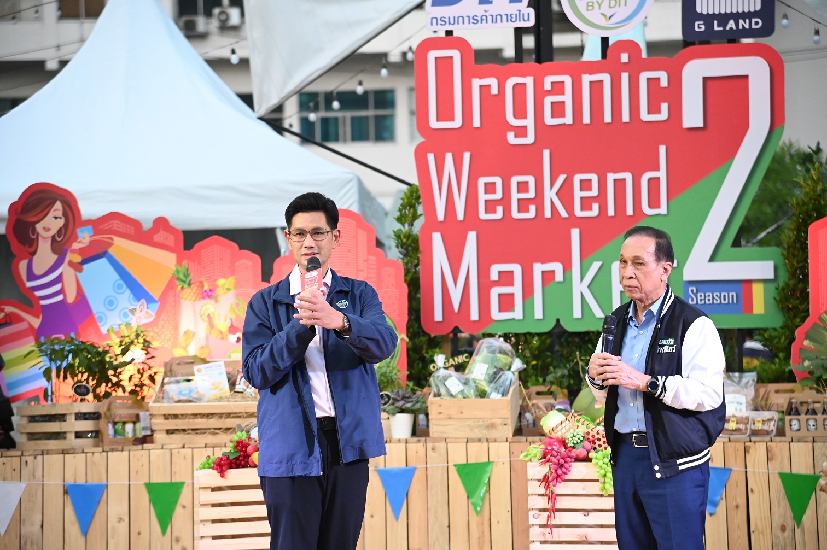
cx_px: 414
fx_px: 2755
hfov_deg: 17.1
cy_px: 275
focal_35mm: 120
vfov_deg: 11.4
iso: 8000
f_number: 4
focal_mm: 120
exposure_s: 1/1250
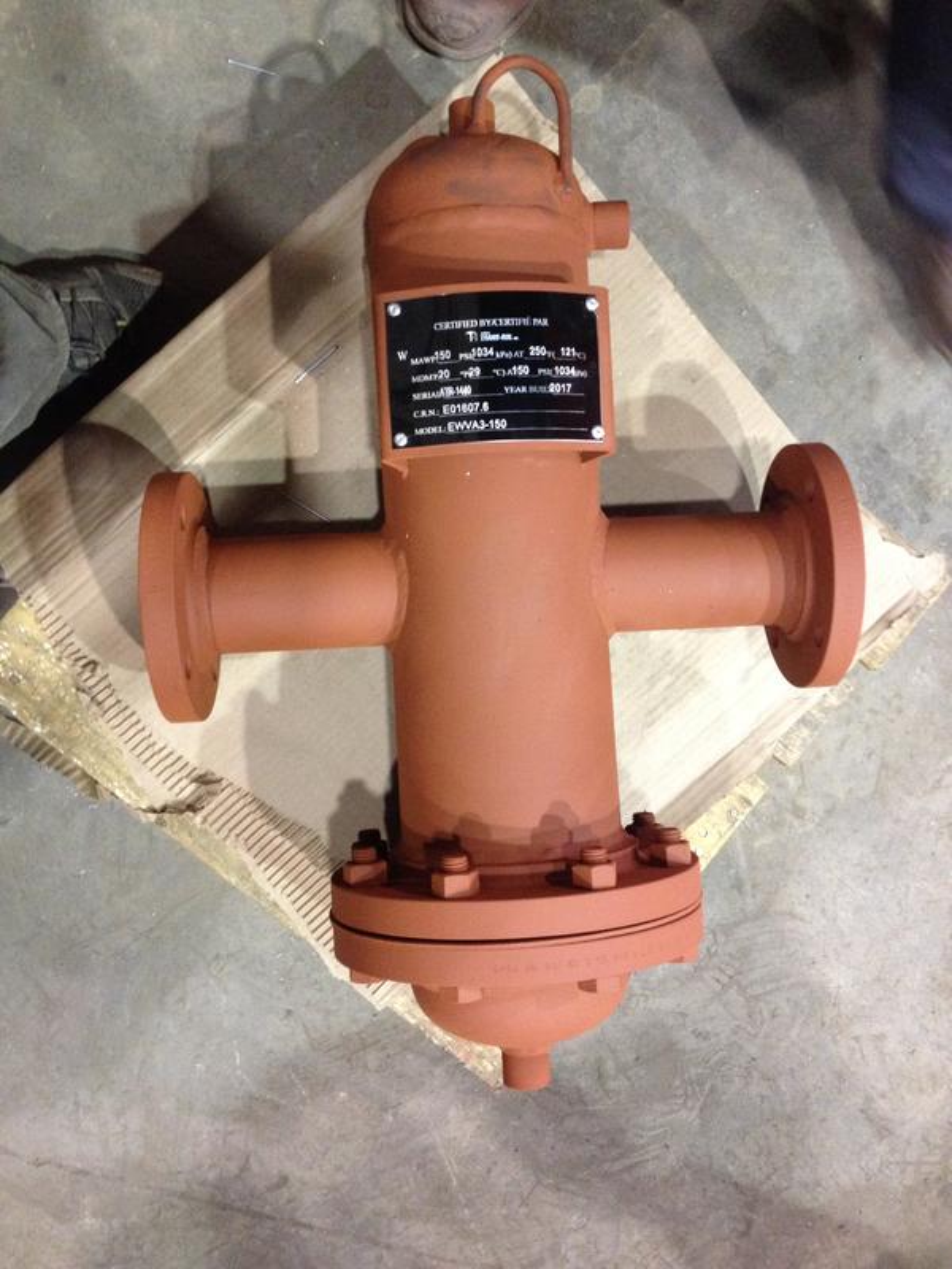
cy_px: 634
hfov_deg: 40.7
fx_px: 1283
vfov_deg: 52.6
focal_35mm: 35
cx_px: 476
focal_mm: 4.28
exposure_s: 1/20
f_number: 2.4
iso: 320
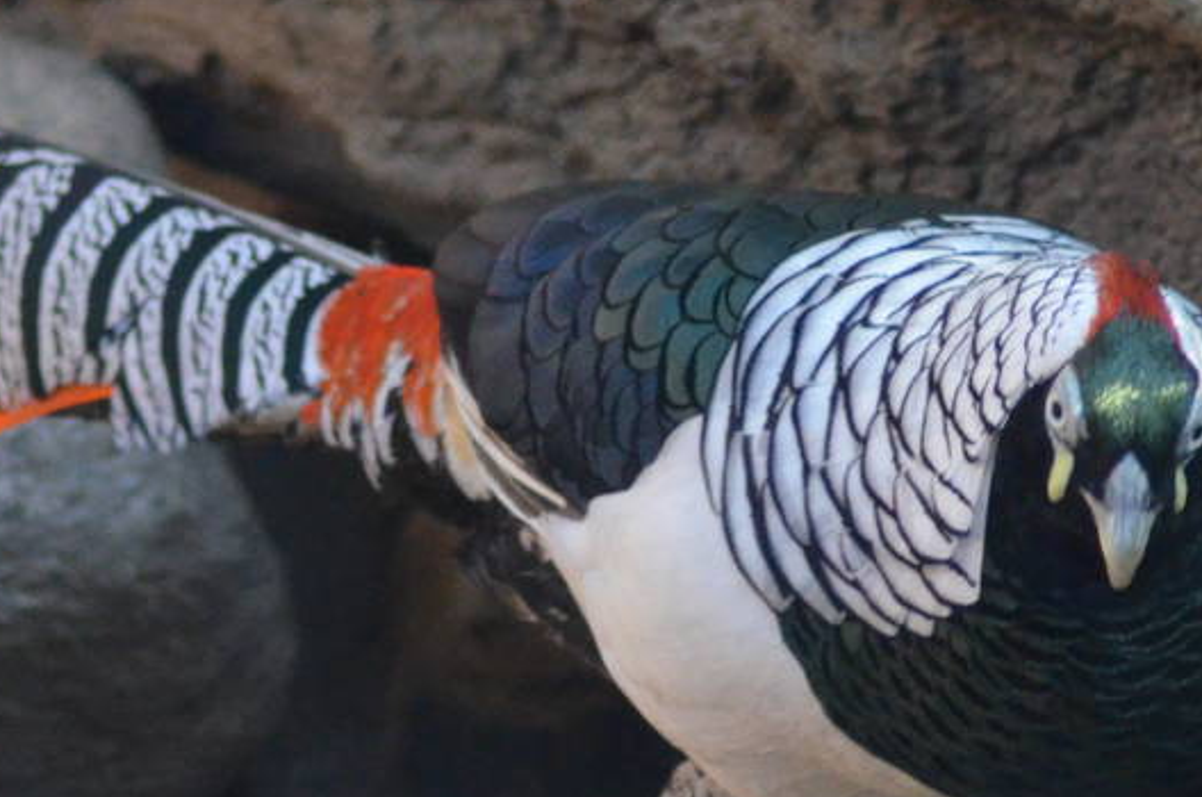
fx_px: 20447
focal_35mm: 614
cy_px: 483
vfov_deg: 2.2
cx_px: 75
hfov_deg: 3.4
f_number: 4.2
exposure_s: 1/400
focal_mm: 135
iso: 3200
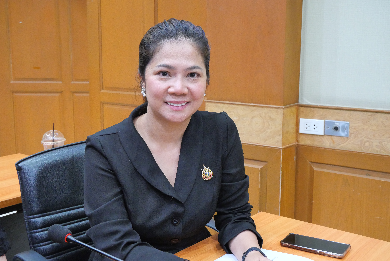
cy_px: 130
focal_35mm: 45
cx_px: 195
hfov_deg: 43.6
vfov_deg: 29.9
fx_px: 488
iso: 3200
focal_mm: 22
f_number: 6.3
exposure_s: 1/20
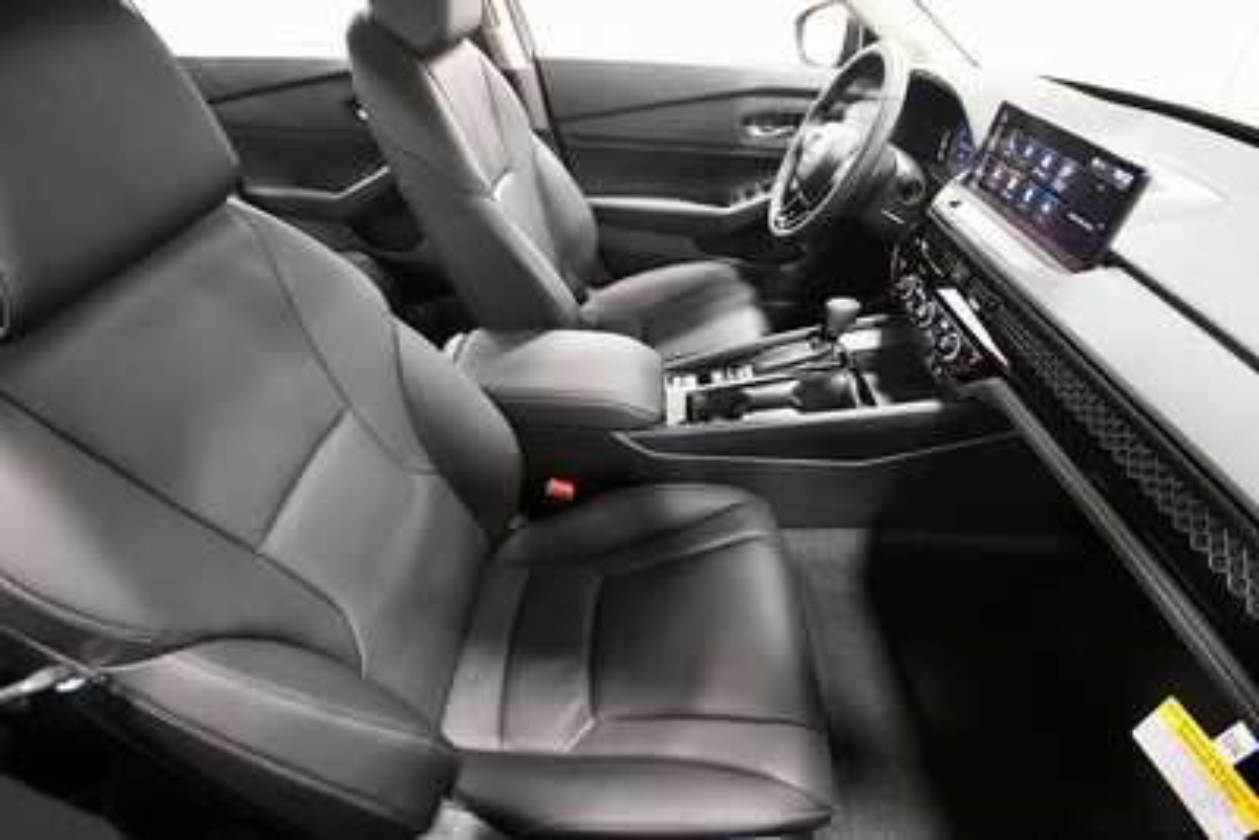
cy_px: 420
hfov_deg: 90.0
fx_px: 630
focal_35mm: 18
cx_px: 630
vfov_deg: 67.4
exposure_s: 1/60
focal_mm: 12
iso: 4000
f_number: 4.5
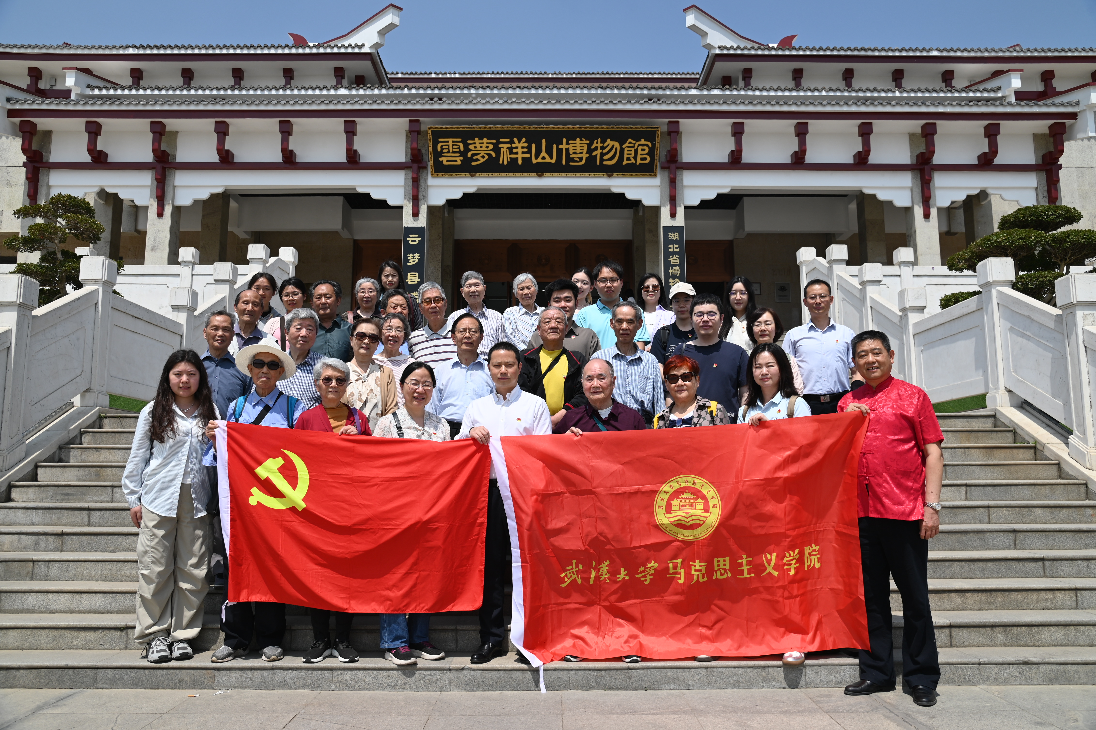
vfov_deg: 46.4
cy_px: 365
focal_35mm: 28
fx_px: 852
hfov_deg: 65.5
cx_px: 548
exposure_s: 1/500
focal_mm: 28
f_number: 7.1
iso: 100
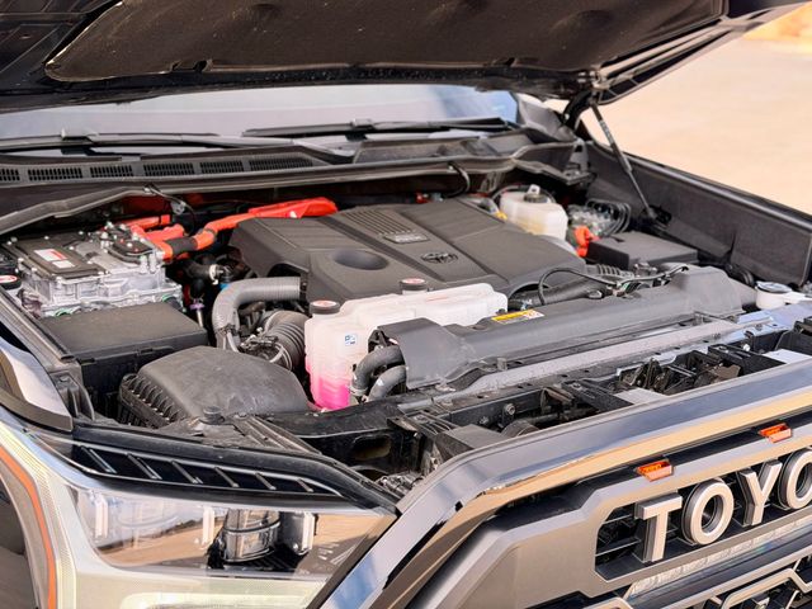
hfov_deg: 39.7
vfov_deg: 30.3
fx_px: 1126
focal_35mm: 48
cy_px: 304
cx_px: 406
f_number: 1.78
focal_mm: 6.76
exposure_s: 1/320
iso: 64
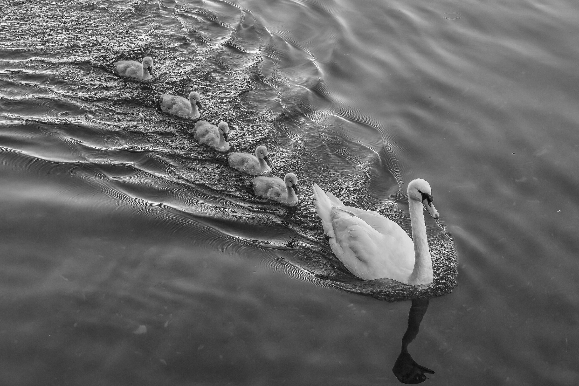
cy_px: 193
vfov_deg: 13.0
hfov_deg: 19.5
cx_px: 290
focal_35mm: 105
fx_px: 1689
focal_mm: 105
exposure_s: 1/1000
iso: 4000
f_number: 11
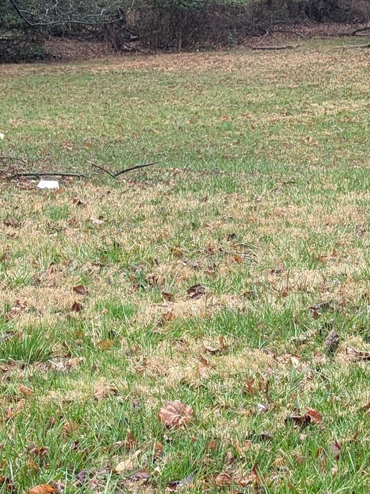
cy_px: 120
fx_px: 1725
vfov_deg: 16.2
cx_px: 194
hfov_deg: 12.2
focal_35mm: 121
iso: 40
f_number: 1.68
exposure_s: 1/121
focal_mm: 6.9
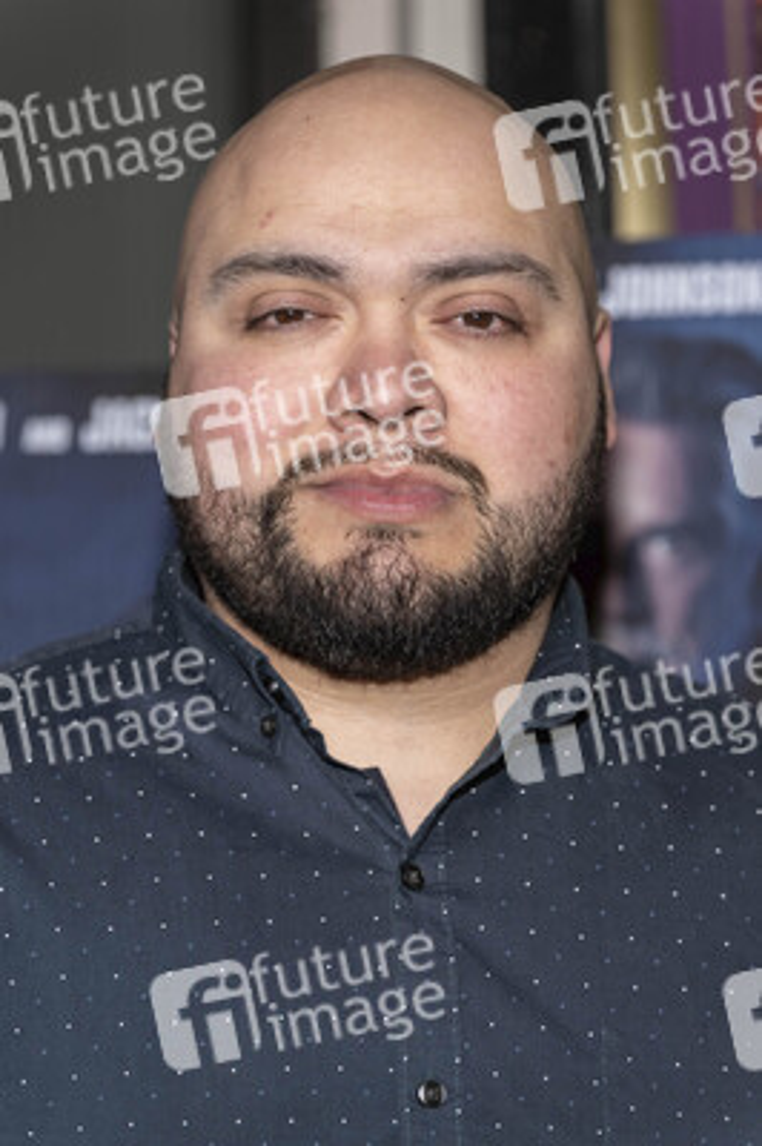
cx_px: 381
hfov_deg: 12.4
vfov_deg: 18.6
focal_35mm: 110
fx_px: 3498
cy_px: 573
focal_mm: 110
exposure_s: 1/200
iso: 800
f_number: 4.5
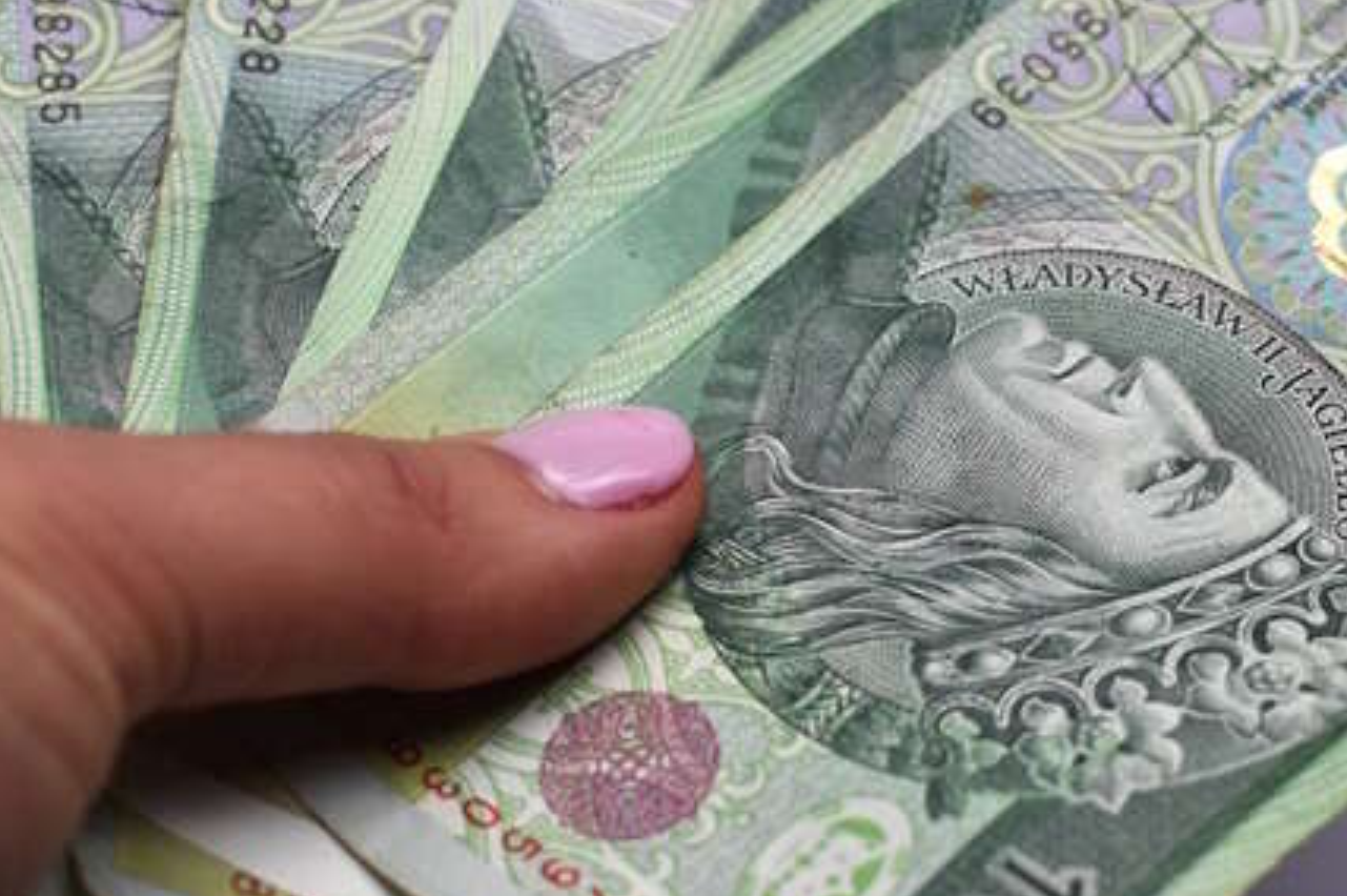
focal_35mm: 118
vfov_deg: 11.5
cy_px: 183
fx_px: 4416
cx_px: 618
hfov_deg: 17.3
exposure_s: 1/160
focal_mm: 35
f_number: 3.5
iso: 200
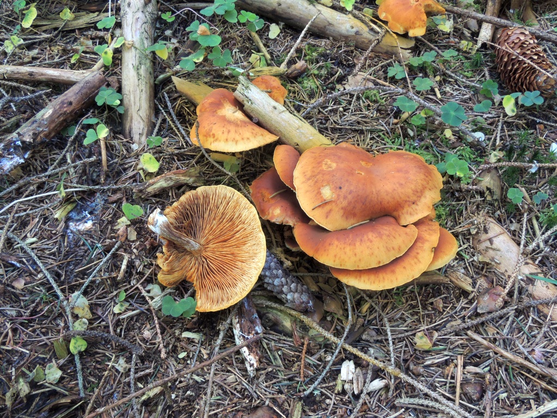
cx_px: 278
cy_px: 209
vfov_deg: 46.8
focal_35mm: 30
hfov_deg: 60.0
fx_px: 483
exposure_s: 1/2.5
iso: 100
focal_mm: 5.3
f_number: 7.8
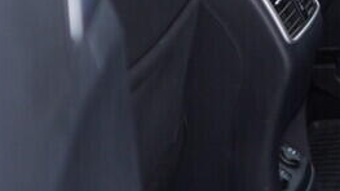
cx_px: 613
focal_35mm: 147
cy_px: -203
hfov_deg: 13.2
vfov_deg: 7.9
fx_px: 1325
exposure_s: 1/40
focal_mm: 24
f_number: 2.8
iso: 125
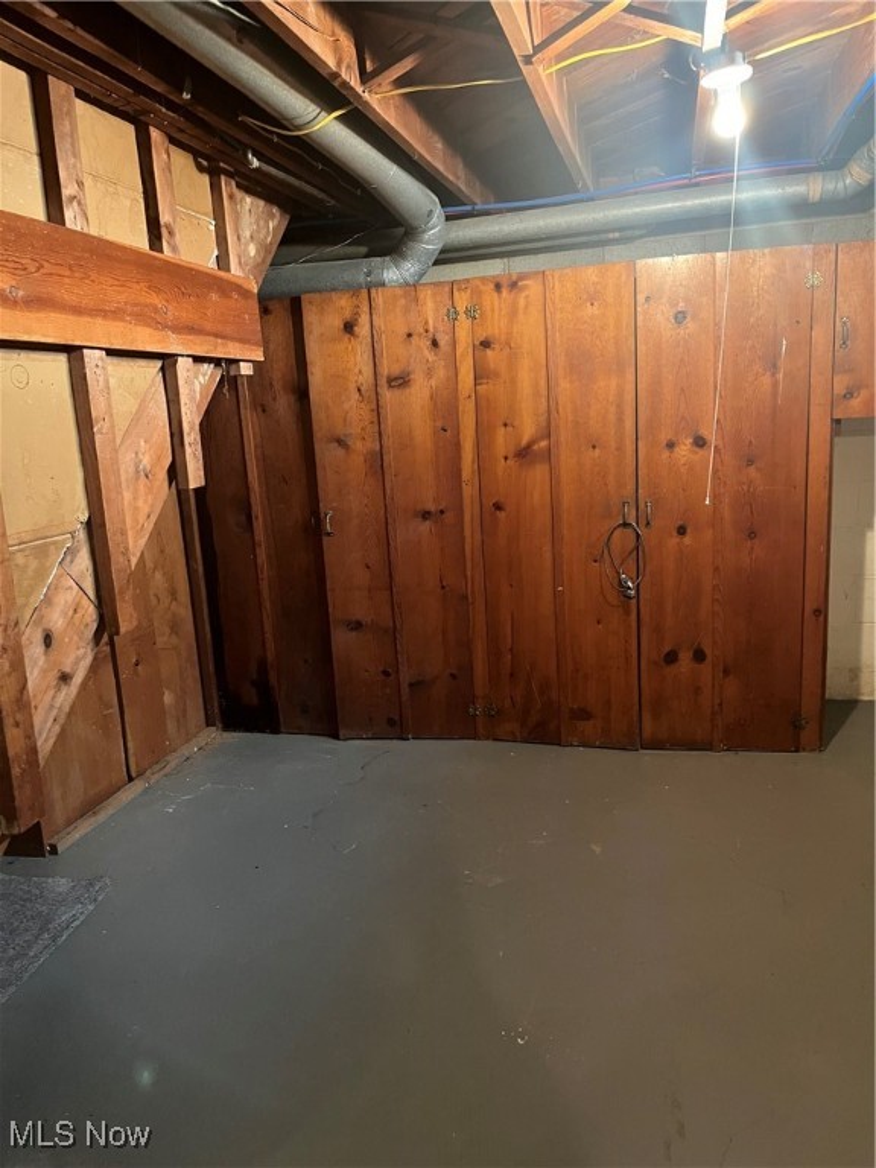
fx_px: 877
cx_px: 438
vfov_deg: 67.3
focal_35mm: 26
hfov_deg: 53.1
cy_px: 584
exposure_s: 1/30
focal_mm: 5.1
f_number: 1.6
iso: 640
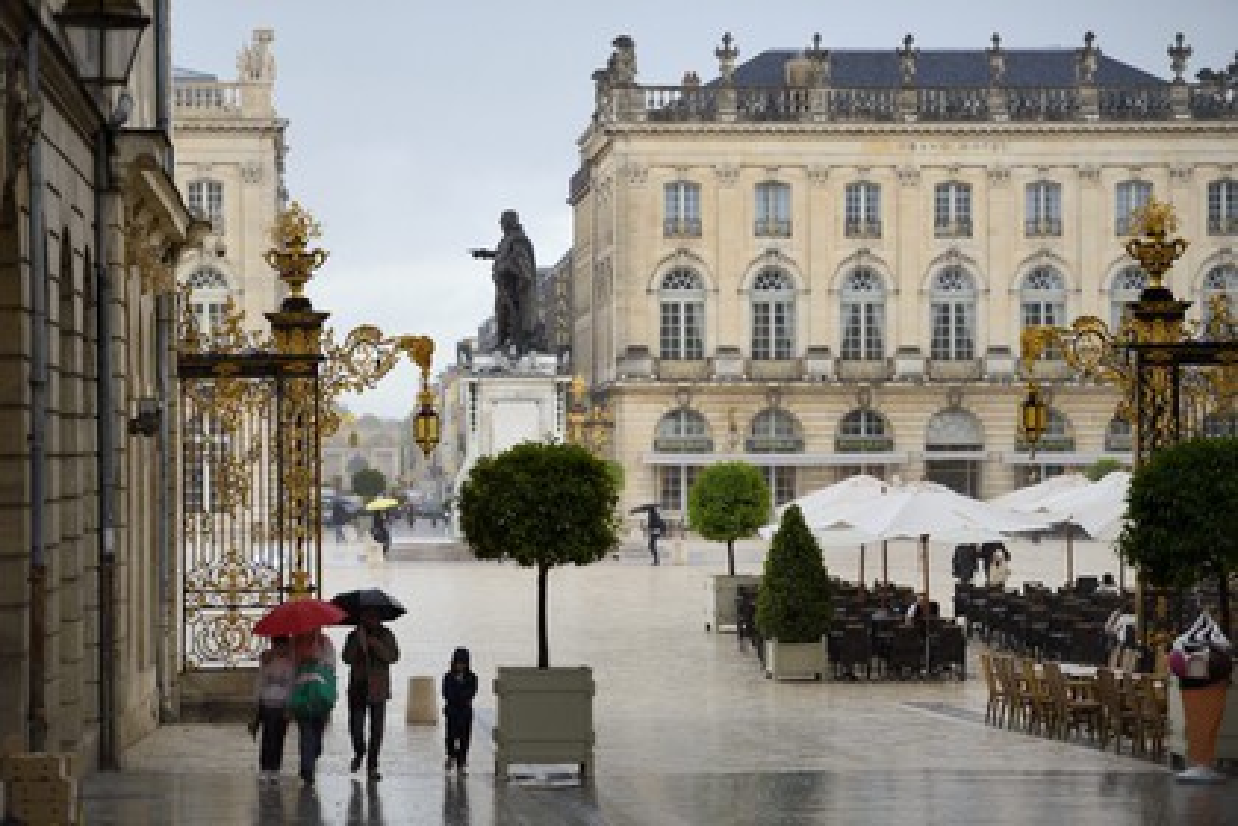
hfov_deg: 17.6
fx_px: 3989
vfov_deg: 11.8
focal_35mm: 116
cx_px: 619
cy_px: 413
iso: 200
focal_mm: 116
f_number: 2.8
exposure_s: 1/200
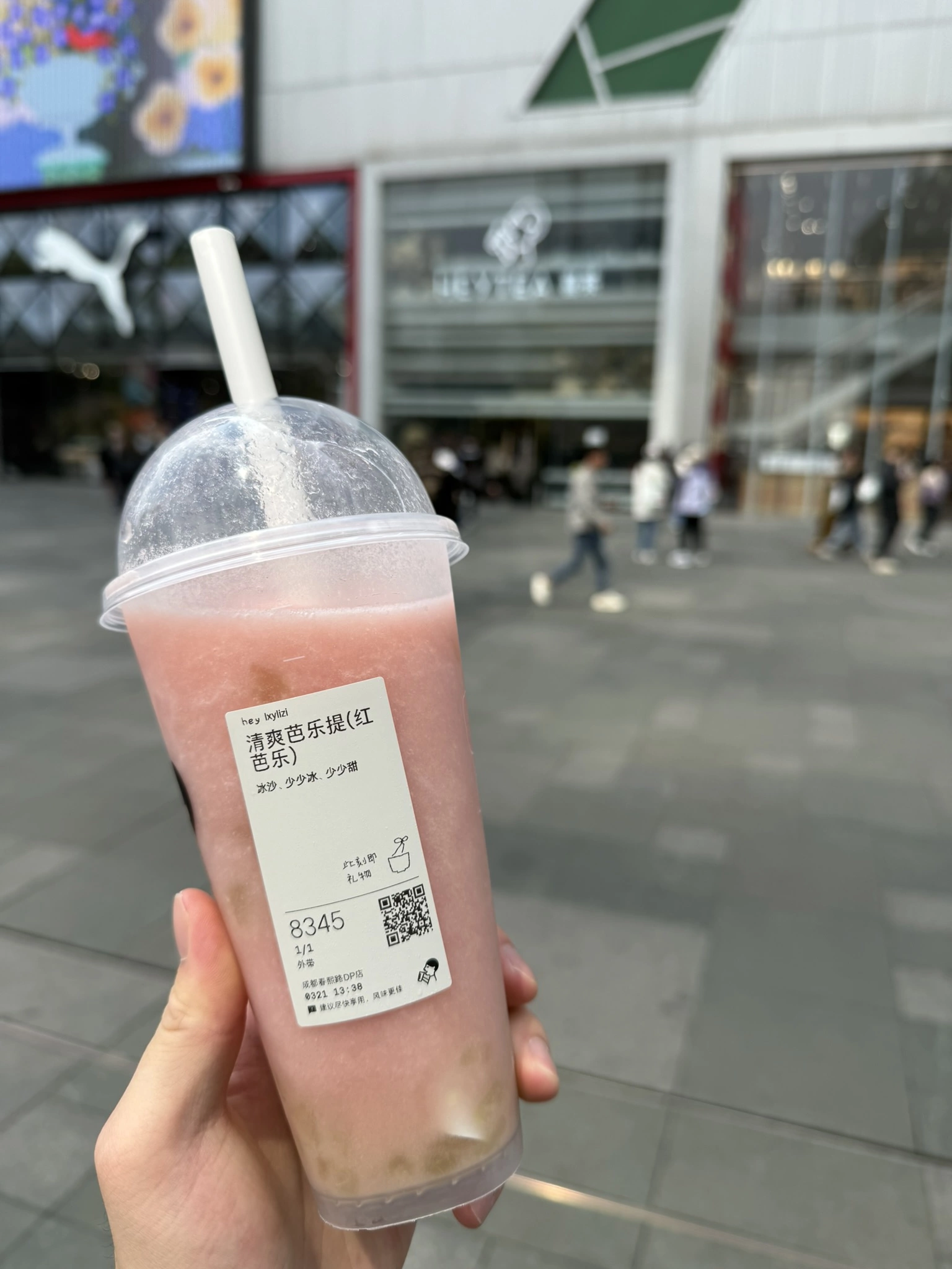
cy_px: 634
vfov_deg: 71.6
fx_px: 880
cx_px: 476
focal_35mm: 24
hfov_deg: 56.8
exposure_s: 1/2299
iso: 80
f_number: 1.78
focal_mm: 6.76
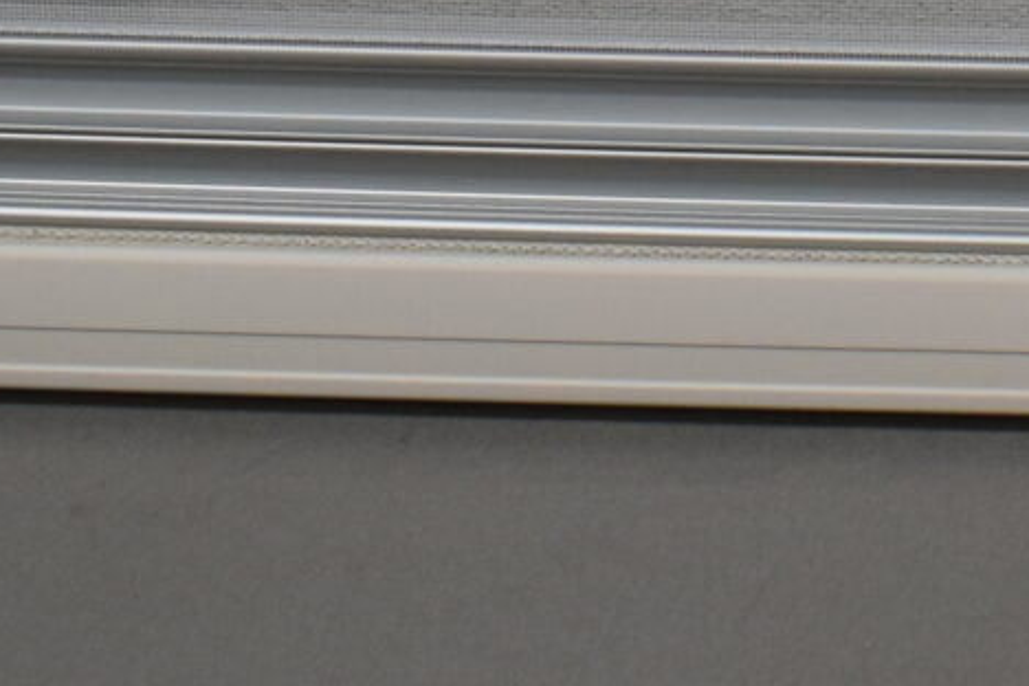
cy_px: -797
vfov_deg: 7.9
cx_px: 1653
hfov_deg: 11.8
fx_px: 4687
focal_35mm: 164
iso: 250
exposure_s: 1/125
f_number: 5.6
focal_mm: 20
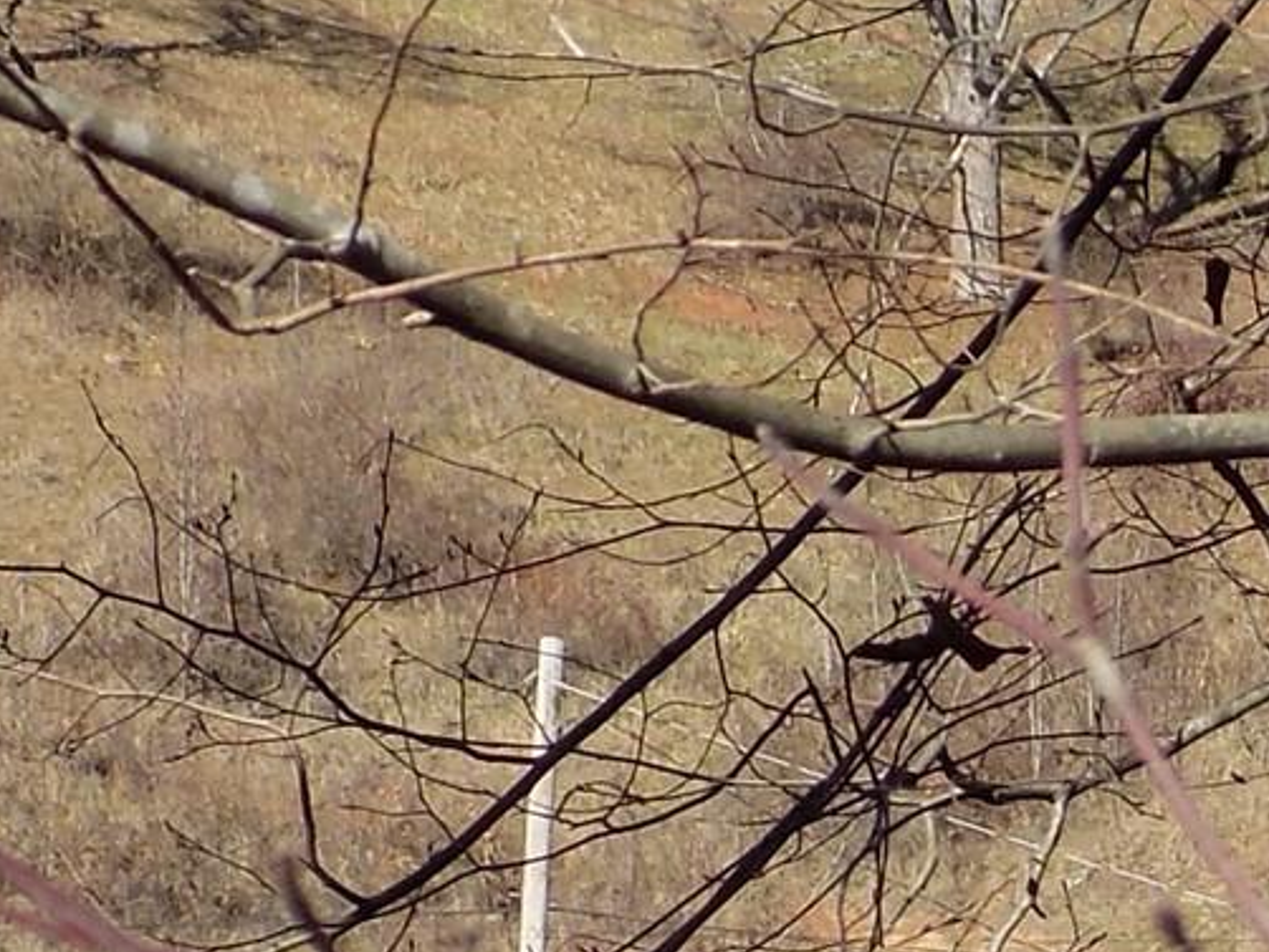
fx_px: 9719
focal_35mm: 265
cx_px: 2000
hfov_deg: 7.3
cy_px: 1649
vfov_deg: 5.5
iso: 80
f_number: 4.1
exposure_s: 1/400
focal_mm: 11.5
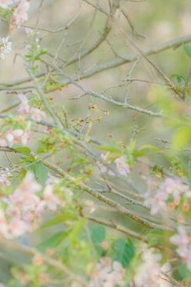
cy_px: 173
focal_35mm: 361
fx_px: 2875
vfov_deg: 5.7
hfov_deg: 3.8
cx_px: -81
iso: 50
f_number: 2.8
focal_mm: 84
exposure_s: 1/320
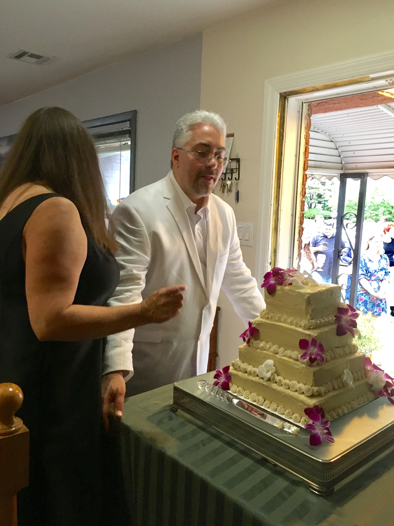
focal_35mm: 29
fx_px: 440
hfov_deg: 48.2
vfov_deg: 61.7
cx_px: 197
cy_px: 263
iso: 160
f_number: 2.2
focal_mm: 4.15
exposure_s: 1/30
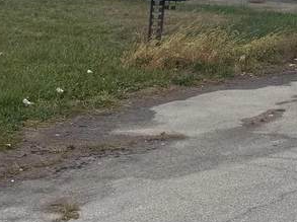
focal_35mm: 105
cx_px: 250
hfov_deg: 18.5
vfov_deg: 13.8
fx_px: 900
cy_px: -23
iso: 80
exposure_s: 1/1314
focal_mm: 6.76
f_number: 1.78
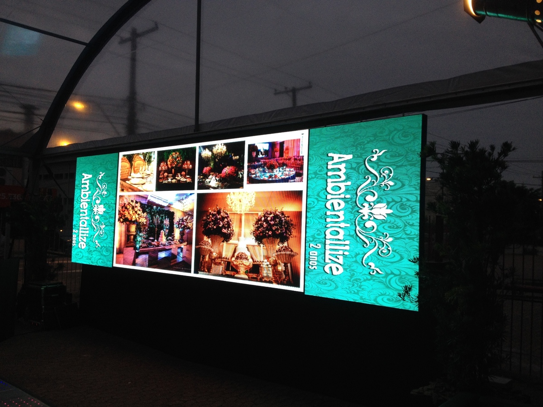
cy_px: 204
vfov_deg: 40.7
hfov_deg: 52.6
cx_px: 272
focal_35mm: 35
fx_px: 549
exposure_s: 1/120
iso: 80
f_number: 2.4
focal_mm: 4.28
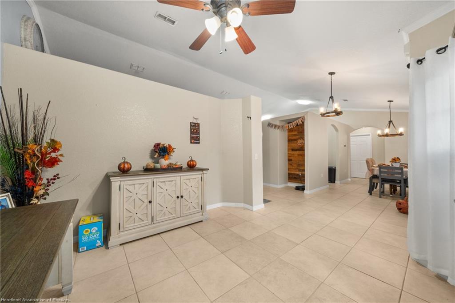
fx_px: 152
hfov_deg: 112.6
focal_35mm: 12
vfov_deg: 90.0
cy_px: 152
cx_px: 228
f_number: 11
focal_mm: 12
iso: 400
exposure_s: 1/1.25
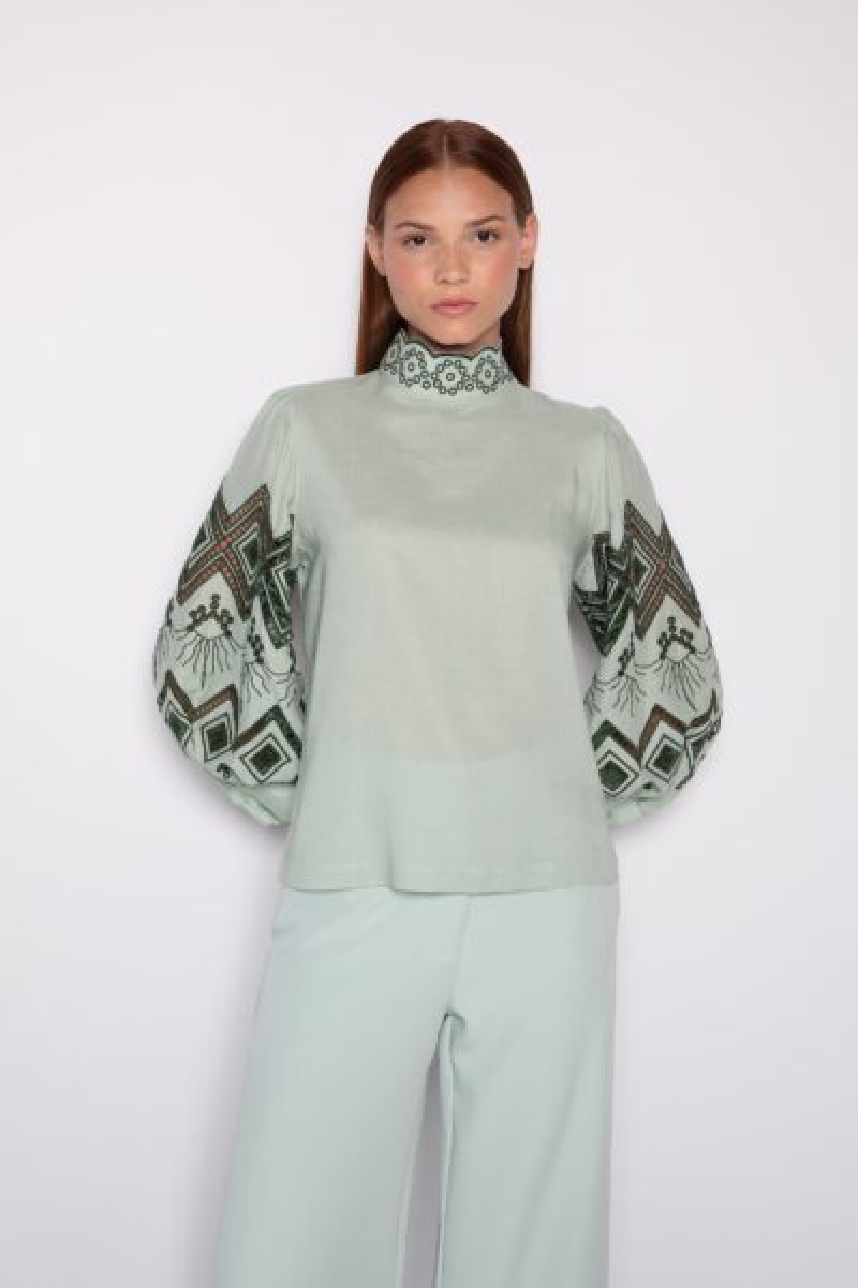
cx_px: 429
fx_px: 1288
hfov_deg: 36.8
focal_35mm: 36
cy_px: 644
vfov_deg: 53.2
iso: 200
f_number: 7.1
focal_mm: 36
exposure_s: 1/160
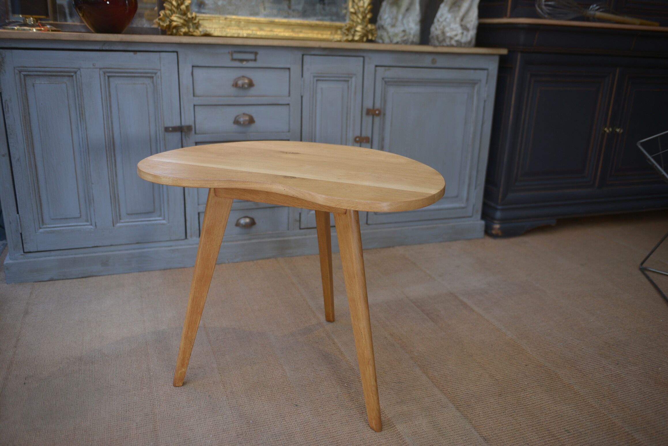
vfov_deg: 42.4
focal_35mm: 31
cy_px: 223
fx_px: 575
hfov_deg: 60.3
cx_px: 334
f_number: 2.8
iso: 250
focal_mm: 31
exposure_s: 1/50
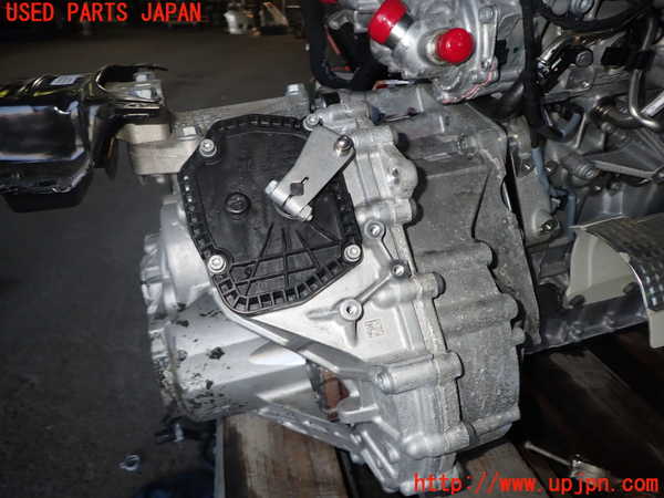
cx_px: 332
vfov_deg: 54.9
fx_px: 480
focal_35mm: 25
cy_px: 249
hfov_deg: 69.4
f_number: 5.6
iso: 125
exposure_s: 1/30
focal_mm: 4.5
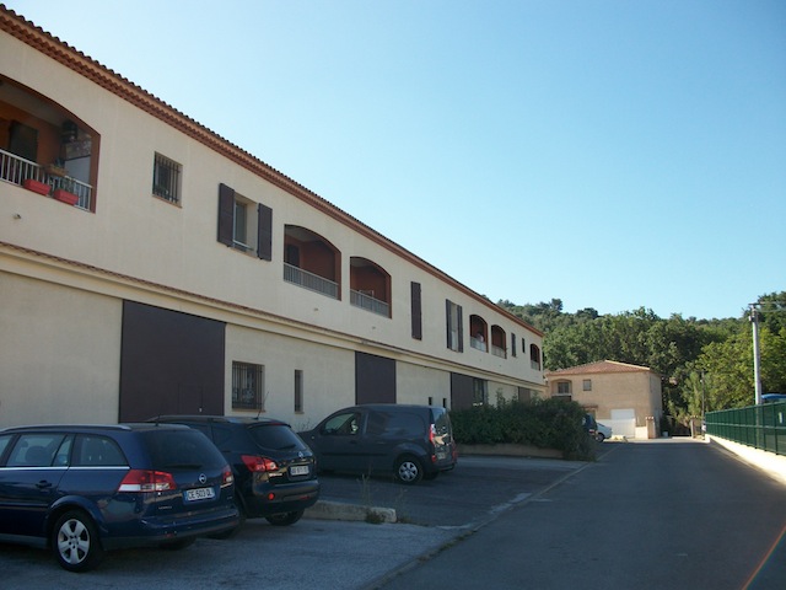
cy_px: 295
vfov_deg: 45.4
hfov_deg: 58.4
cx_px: 393
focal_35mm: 31
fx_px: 704
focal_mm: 5.7
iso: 80
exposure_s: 1/77.4
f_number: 8.8
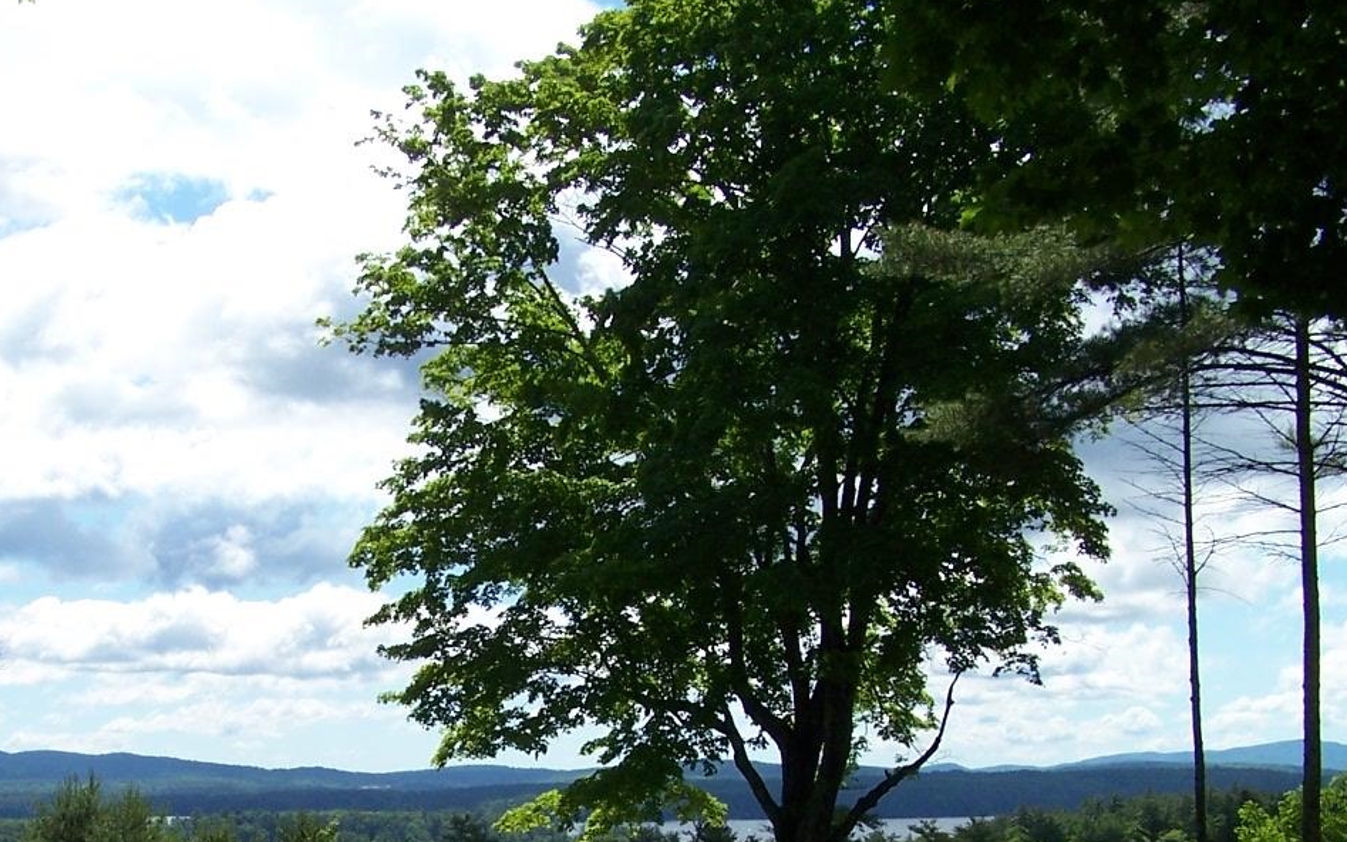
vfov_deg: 19.3
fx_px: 2423
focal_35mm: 66
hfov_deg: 30.9
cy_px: 789
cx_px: 506
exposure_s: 1/1000
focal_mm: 6.3
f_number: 4
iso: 80
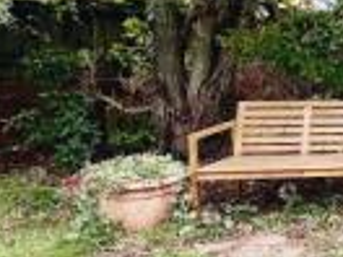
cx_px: 604
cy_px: 79
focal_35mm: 62
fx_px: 614
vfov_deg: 23.5
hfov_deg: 21.5
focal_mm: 2.22
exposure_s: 1/99
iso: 50
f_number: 2.2
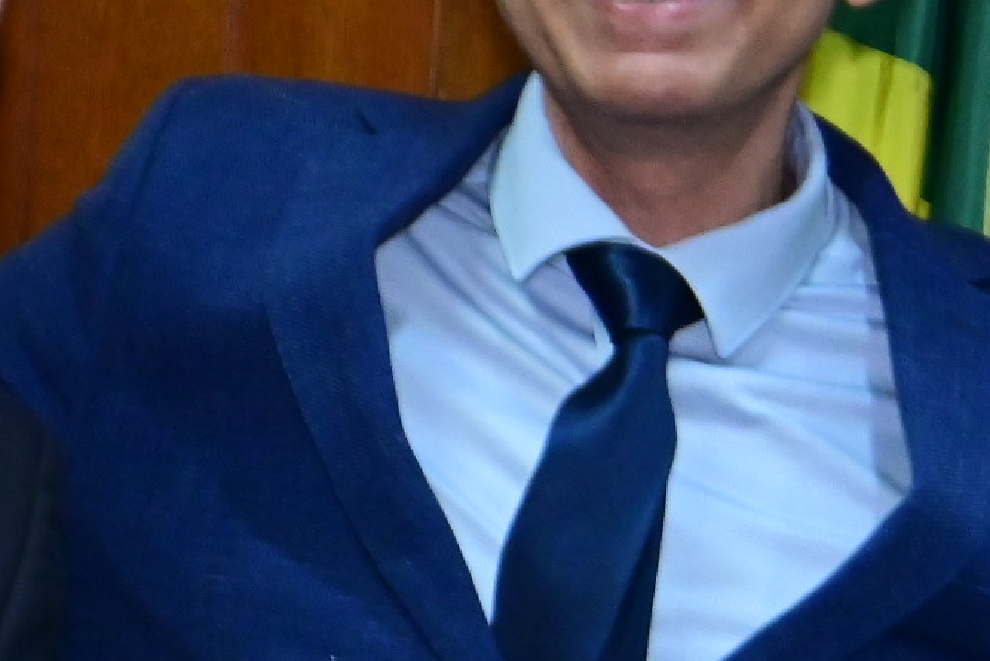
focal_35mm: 281
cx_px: 224
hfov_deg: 7.3
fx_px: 7729
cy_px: 631
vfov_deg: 4.9
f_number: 5.6
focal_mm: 62
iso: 5000
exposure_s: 1/250
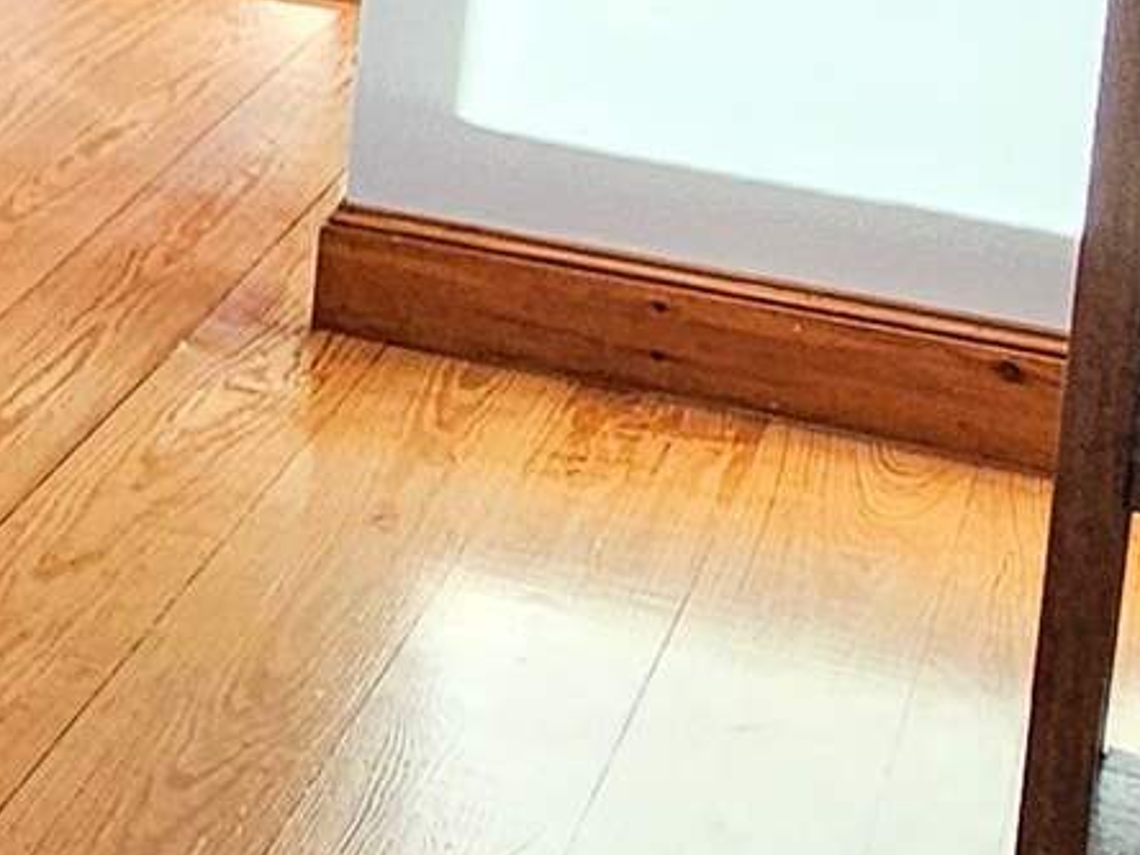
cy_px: -349
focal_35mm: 90
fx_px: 2964
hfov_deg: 16.6
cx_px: -1117
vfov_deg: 15.4
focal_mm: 2.2
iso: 64
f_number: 2.2
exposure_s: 1/60
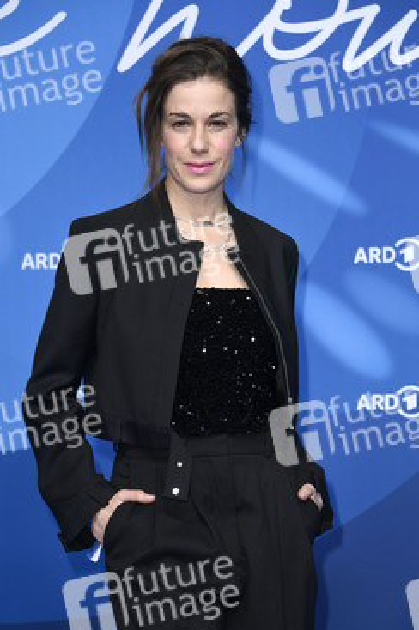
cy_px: 340
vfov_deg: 16.8
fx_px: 2134
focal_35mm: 122
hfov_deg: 11.2
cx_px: 201
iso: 1250
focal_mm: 112
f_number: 5.6
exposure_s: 1/250
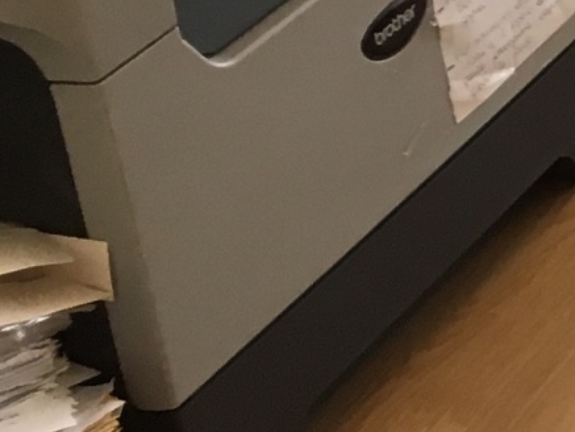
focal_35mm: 170
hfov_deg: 9.7
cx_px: 1559
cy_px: -398
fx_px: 2825
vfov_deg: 8.3
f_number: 2.2
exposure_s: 1/33
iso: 80
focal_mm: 4.15
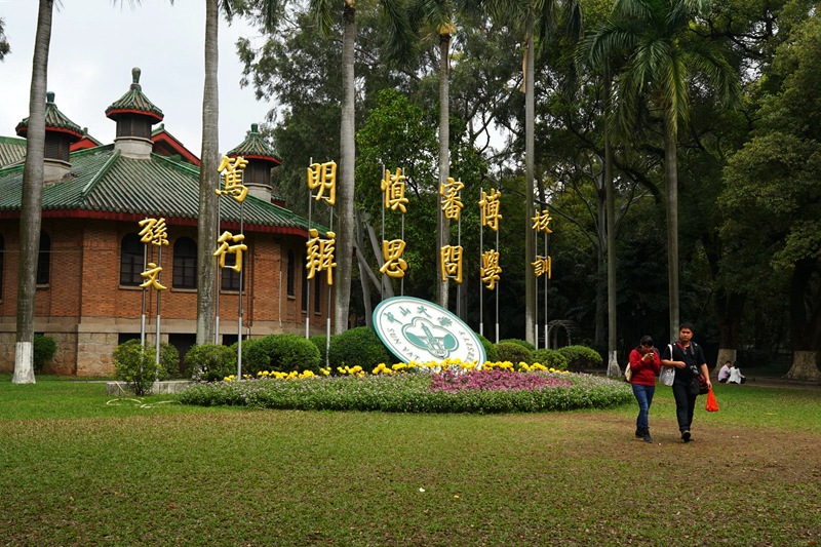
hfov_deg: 53.1
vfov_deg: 36.9
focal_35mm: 36
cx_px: 410
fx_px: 821
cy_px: 274
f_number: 10
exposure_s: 1/80
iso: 200
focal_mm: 24
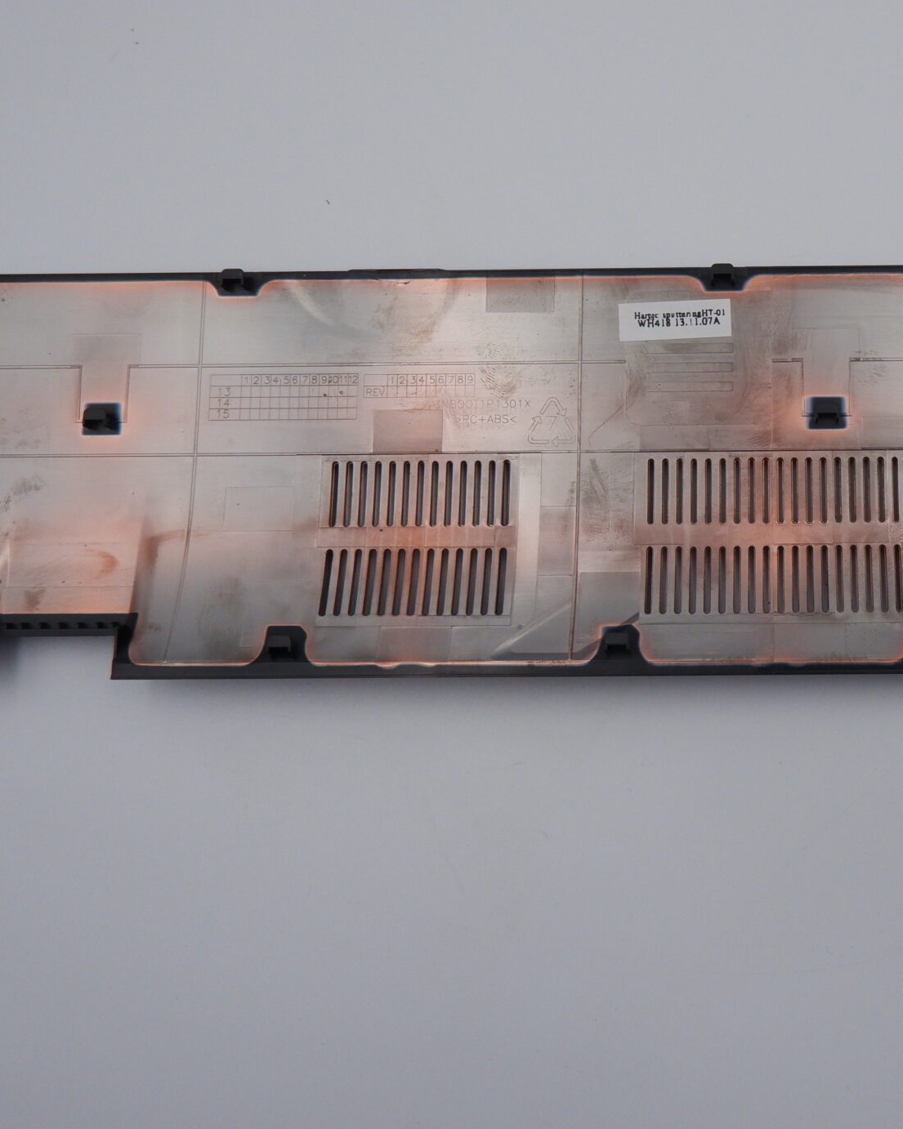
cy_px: 472
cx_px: 785
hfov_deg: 35.5
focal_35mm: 40
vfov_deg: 45.6
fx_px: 1337
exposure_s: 1/500
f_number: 9
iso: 1250
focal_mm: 15
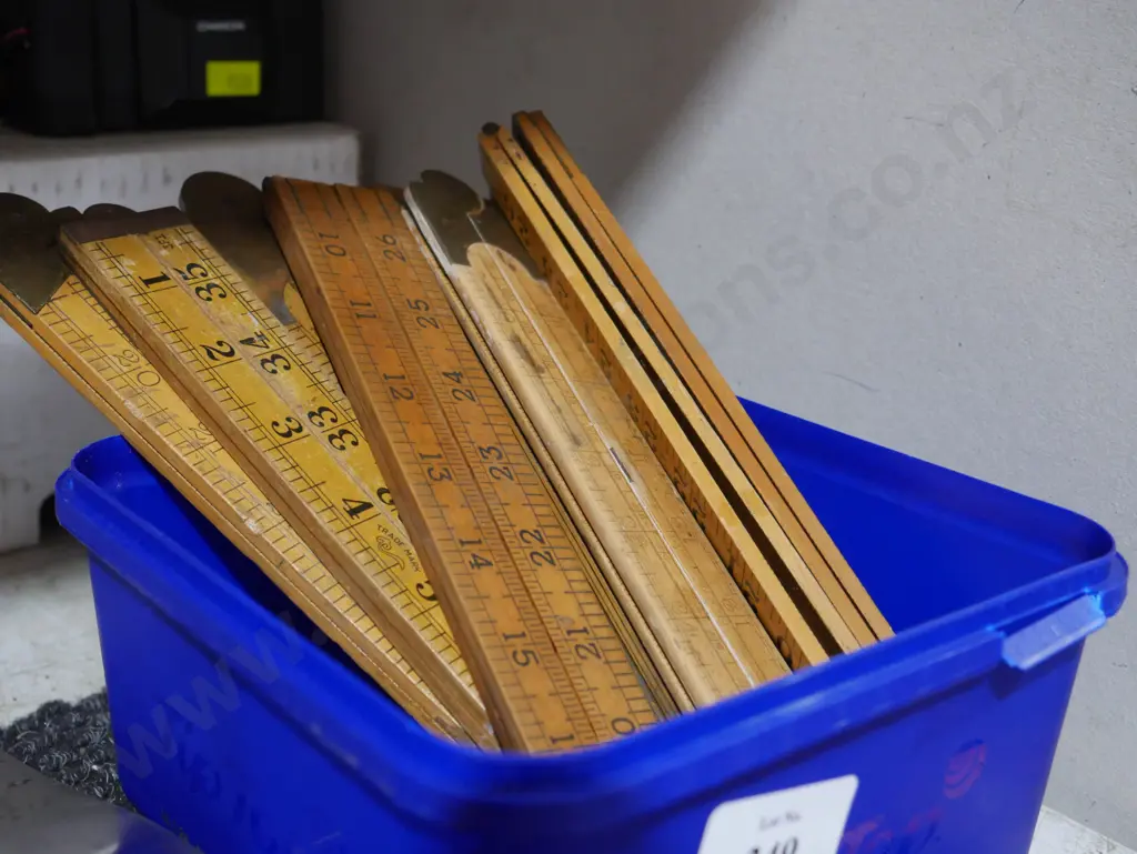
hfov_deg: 42.9
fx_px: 1446
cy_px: 427
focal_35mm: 44
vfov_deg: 32.9
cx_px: 568
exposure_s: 1/60
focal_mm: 22
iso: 1600
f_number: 4.7
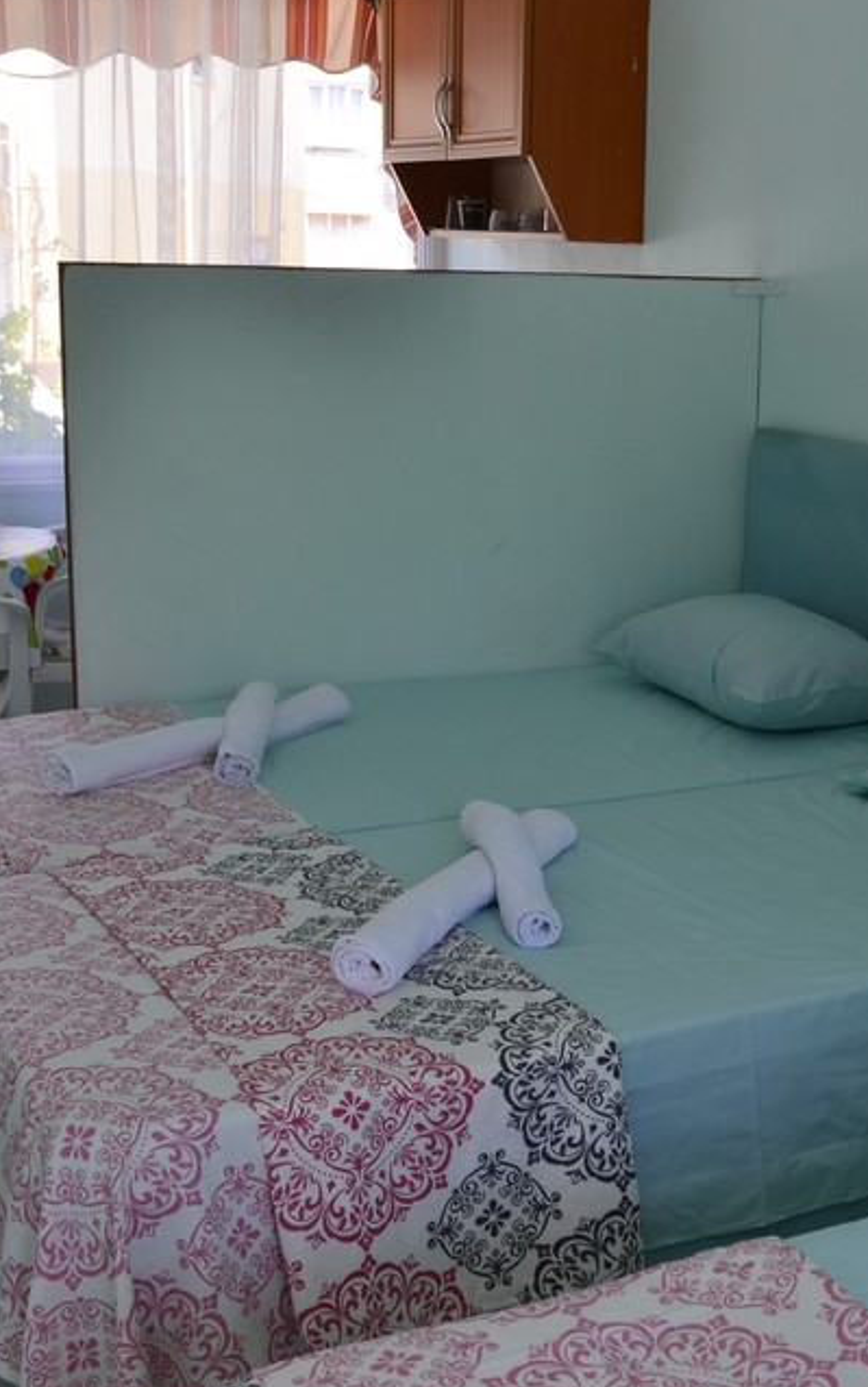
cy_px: 724
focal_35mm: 49
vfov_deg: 41.0
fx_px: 1854
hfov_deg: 25.8
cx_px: 727
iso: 280
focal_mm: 20
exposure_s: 1/60
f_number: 9.5
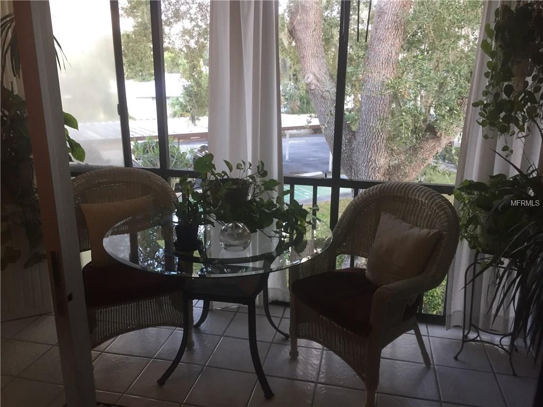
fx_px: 455
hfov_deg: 61.7
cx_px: 272
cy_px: 204
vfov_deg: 48.2
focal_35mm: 29
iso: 40
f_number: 2.2
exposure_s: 1/30
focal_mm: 4.15
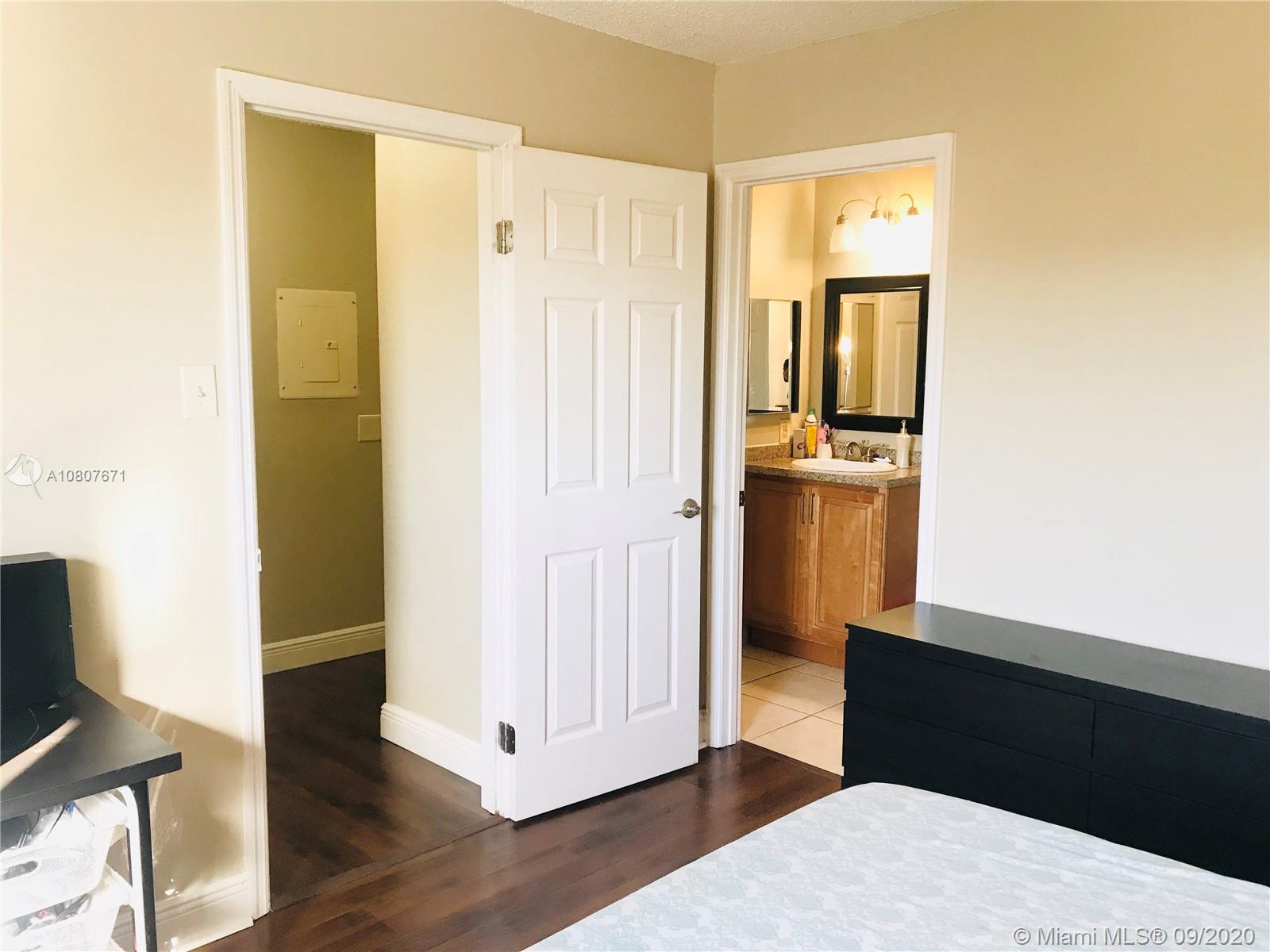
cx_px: 635
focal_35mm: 28
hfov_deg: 63.4
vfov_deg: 49.7
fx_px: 1027
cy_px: 476
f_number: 1.8
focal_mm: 3.99
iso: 25
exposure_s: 1/30
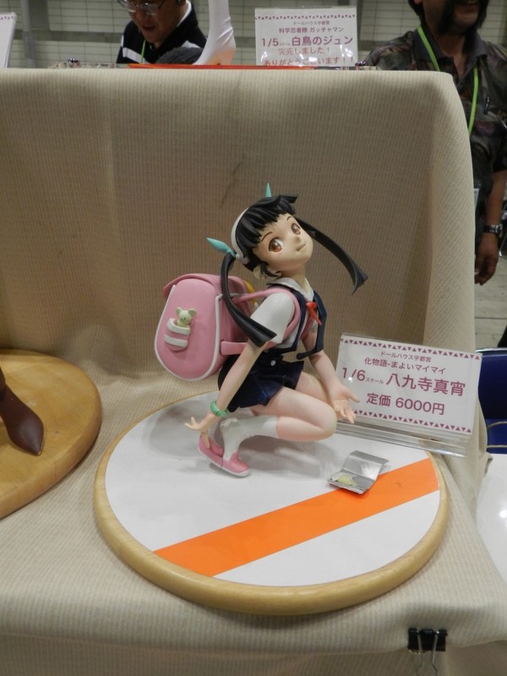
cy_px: 338
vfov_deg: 69.4
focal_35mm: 25
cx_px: 254
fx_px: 488
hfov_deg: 54.9
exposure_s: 1/30
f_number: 3.5
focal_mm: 4.5
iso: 280
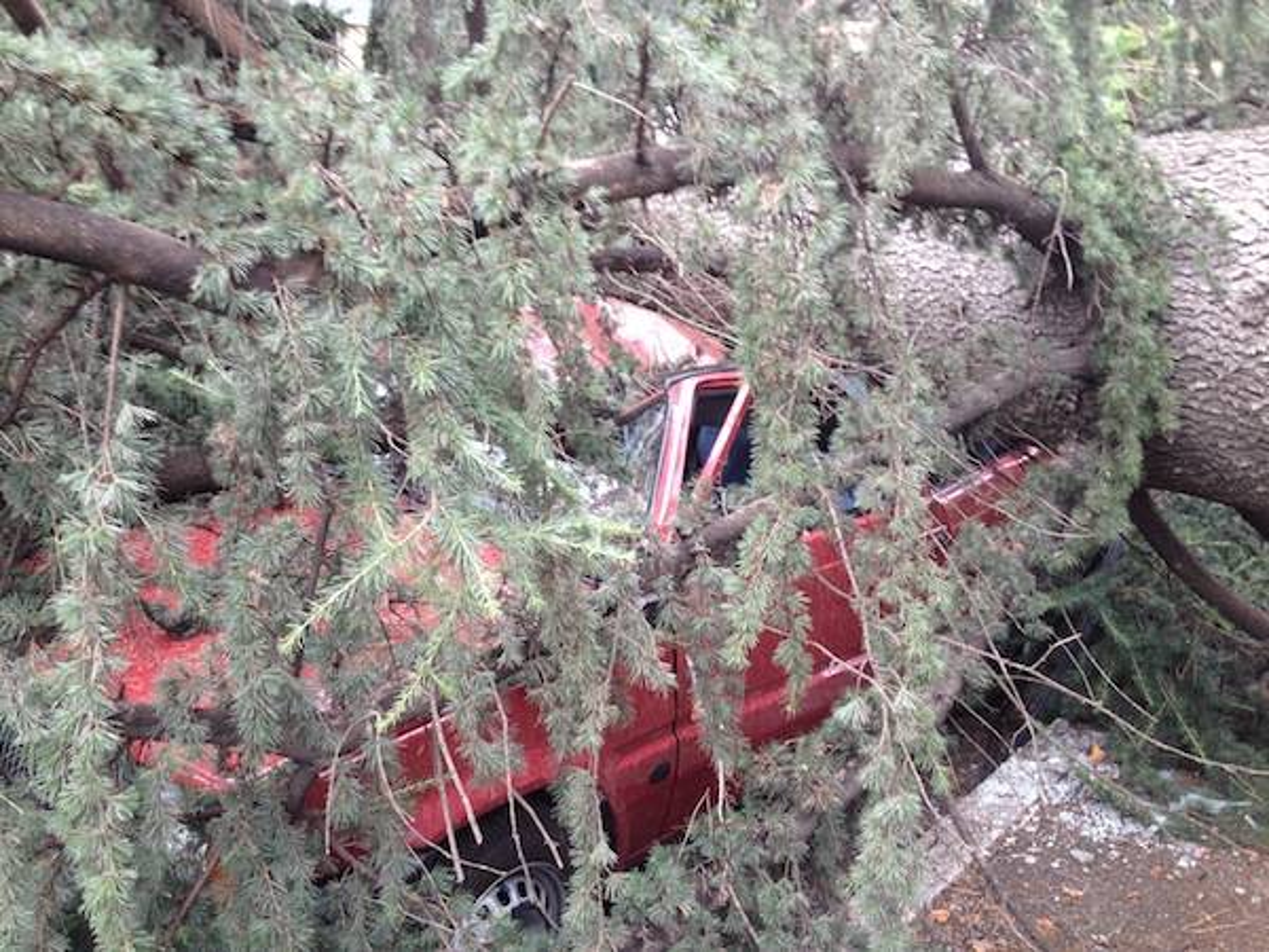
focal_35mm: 35
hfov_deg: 52.6
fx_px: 1283
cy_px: 476
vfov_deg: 40.7
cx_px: 634
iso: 80
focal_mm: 4.28
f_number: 2.4
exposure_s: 1/60
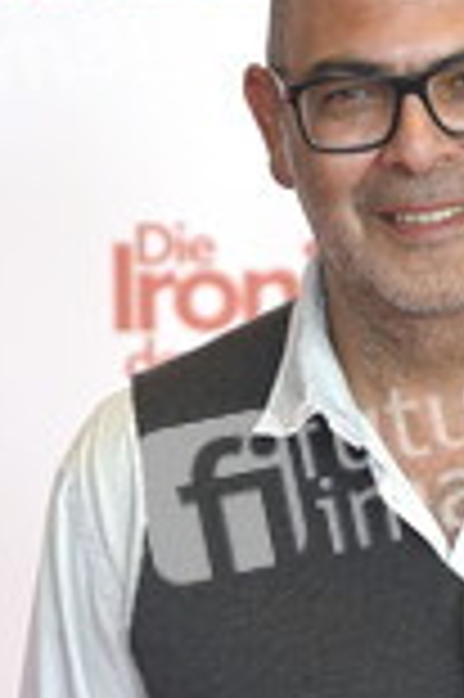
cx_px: 496
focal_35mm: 193
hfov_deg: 7.1
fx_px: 3739
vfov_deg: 10.6
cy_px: 703
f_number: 2.8
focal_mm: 75
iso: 320
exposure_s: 1/125
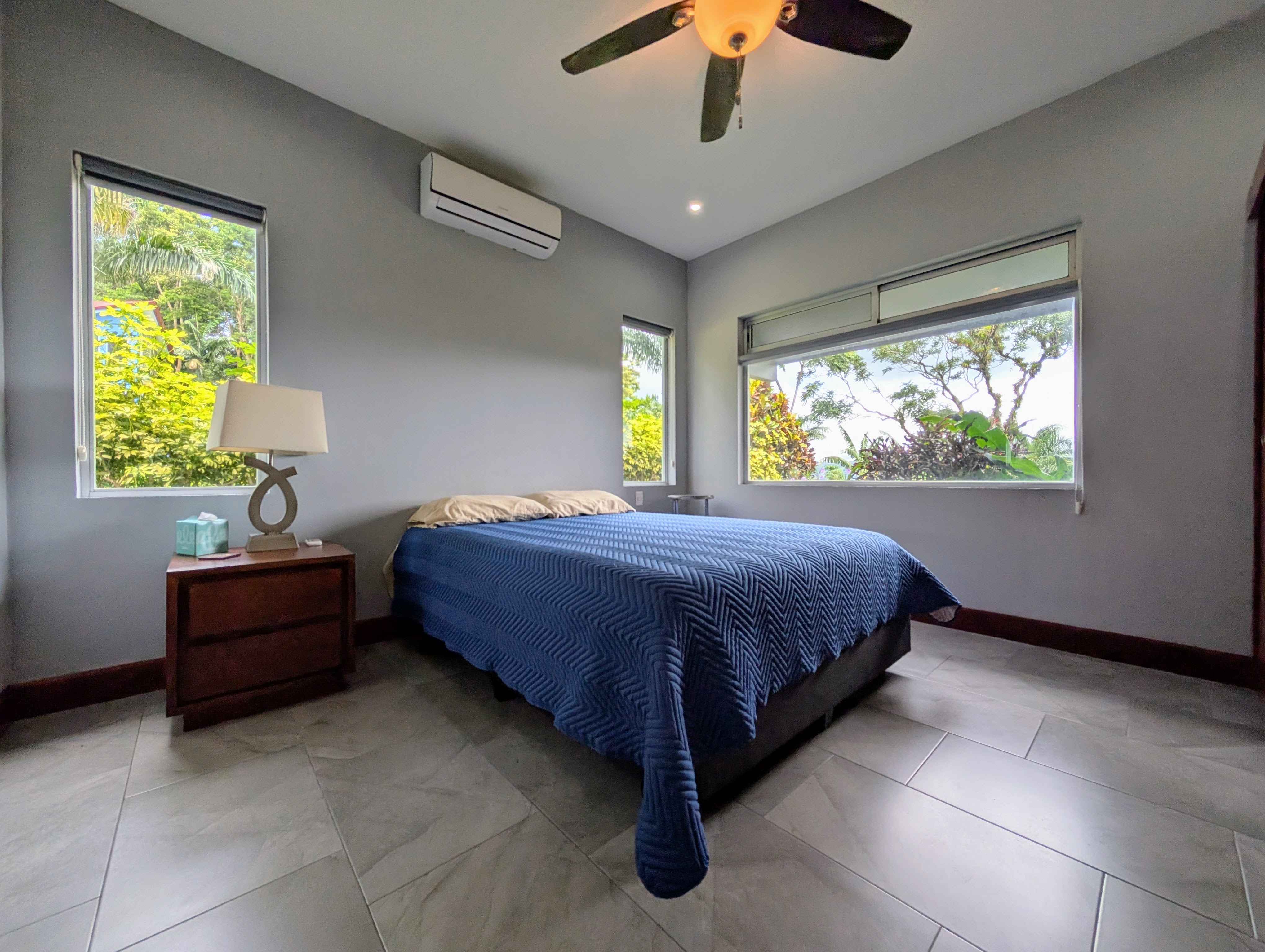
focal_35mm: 12
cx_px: 632
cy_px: 476
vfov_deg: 94.6
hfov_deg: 110.5
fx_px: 439
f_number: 1.7
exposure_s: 1/629
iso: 75
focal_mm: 2.02
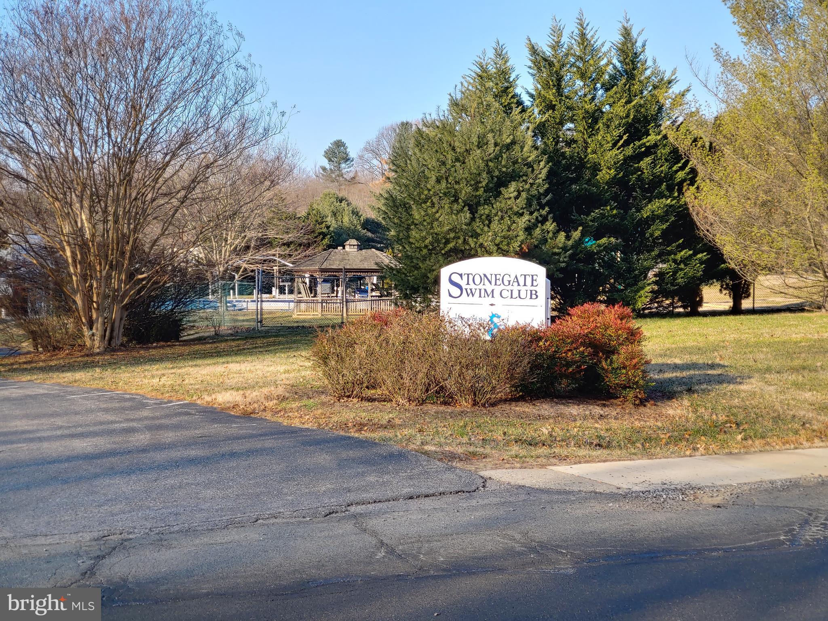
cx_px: 414
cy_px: 310
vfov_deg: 29.1
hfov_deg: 38.2
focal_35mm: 50
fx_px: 1196
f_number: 2.4
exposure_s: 1/255
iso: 50
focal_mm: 5.88
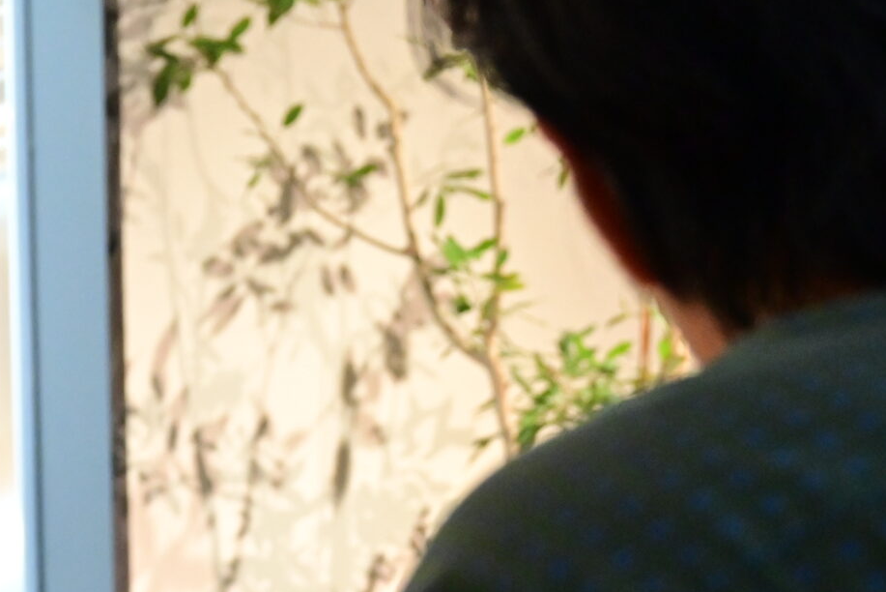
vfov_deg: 7.2
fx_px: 4638
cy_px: 723
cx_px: -76
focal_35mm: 188
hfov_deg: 10.8
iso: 3200
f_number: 5.6
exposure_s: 1/80
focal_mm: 45
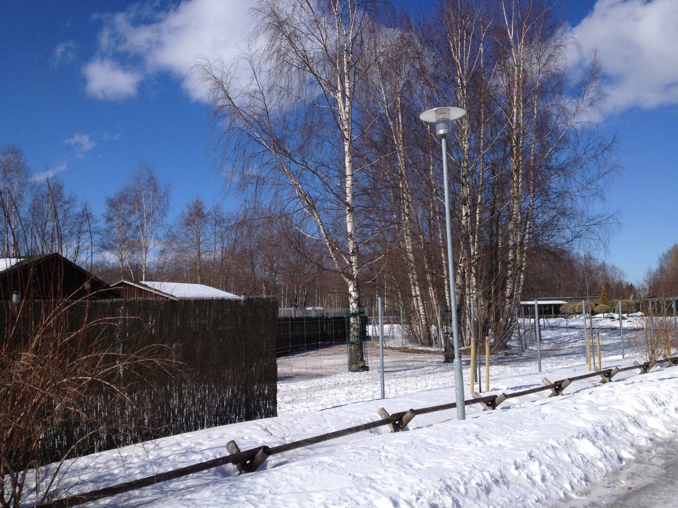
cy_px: 254
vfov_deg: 40.7
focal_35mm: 35
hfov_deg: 52.6
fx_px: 686
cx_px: 339
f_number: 2.4
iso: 50
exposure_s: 1/3247
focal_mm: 4.28
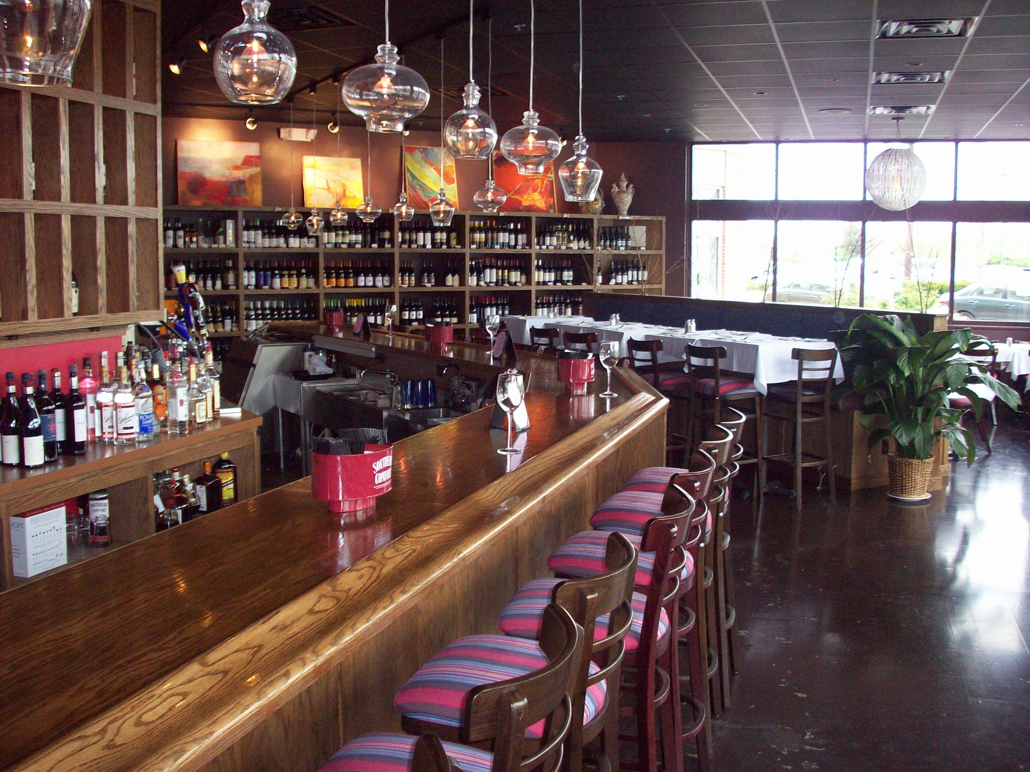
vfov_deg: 38.7
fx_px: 1101
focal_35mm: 37
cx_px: 515
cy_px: 386
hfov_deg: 50.1
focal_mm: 6.2
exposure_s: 1/64
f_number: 2.8
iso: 200
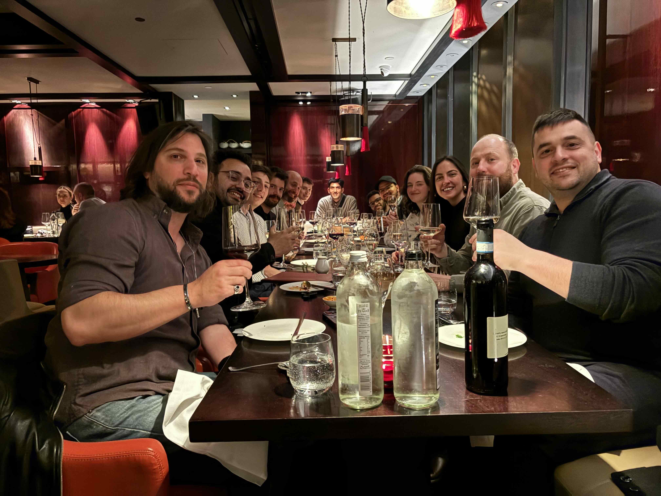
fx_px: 496
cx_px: 330
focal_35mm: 26
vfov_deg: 53.1
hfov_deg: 67.3
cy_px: 248
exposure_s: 1/14
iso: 1600
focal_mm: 5.96
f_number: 1.6
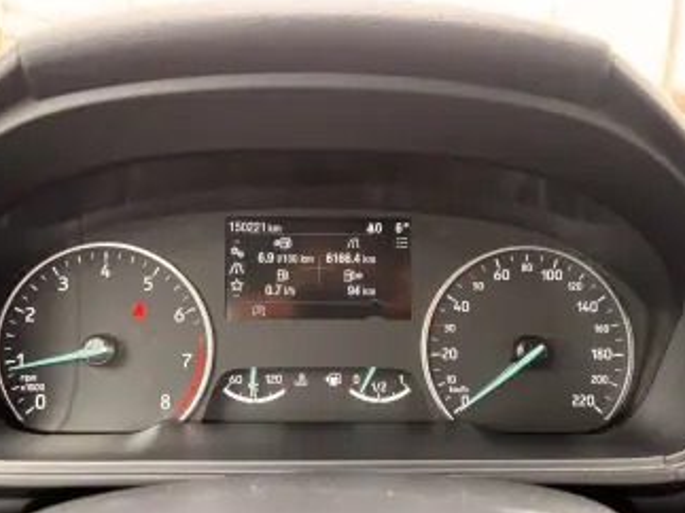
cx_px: 335
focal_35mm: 29
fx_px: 574
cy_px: 280
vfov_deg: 48.1
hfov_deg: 61.7
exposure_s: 1/51
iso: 200
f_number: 1.6
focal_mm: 5.96
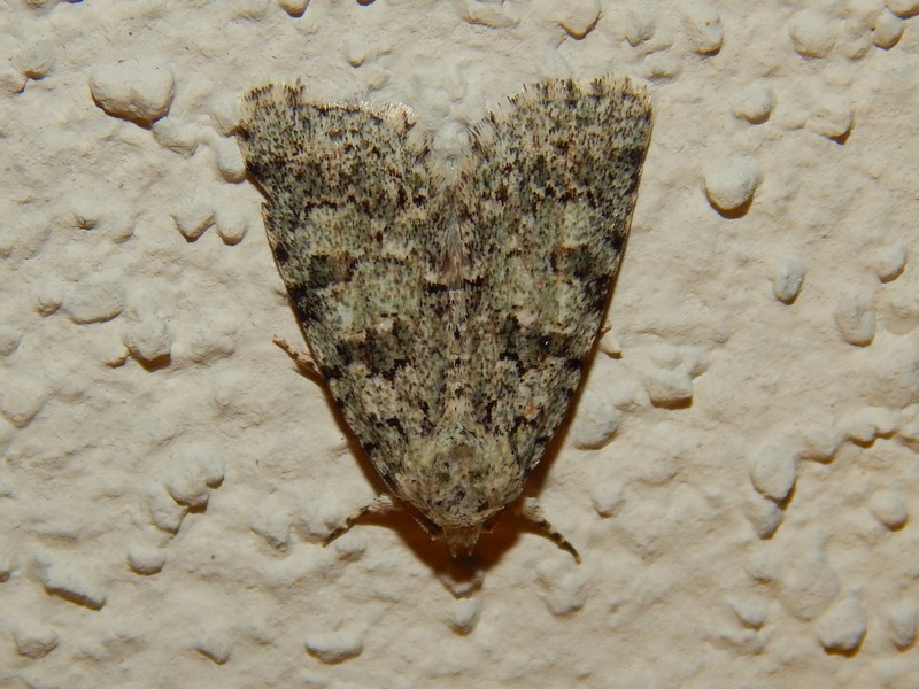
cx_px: 460
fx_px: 3504
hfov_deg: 14.9
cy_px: 344
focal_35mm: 132
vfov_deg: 11.2
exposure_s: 1/30
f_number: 9.6
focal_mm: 23.4
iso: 200
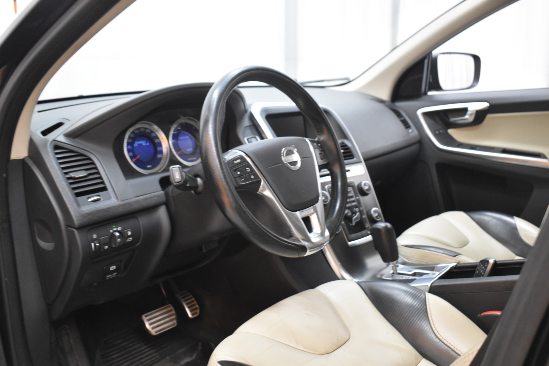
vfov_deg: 38.4
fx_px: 526
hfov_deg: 55.1
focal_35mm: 34
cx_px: 274
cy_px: 183
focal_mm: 23
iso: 2500
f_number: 4
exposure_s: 1/8
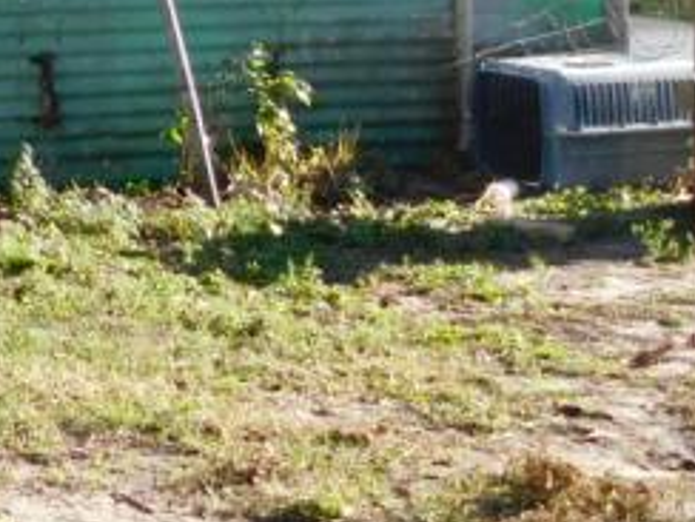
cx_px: -573
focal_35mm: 168
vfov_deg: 8.6
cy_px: -282
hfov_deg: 11.0
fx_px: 3373
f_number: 3.9
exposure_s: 1/250
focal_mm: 7.1
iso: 125
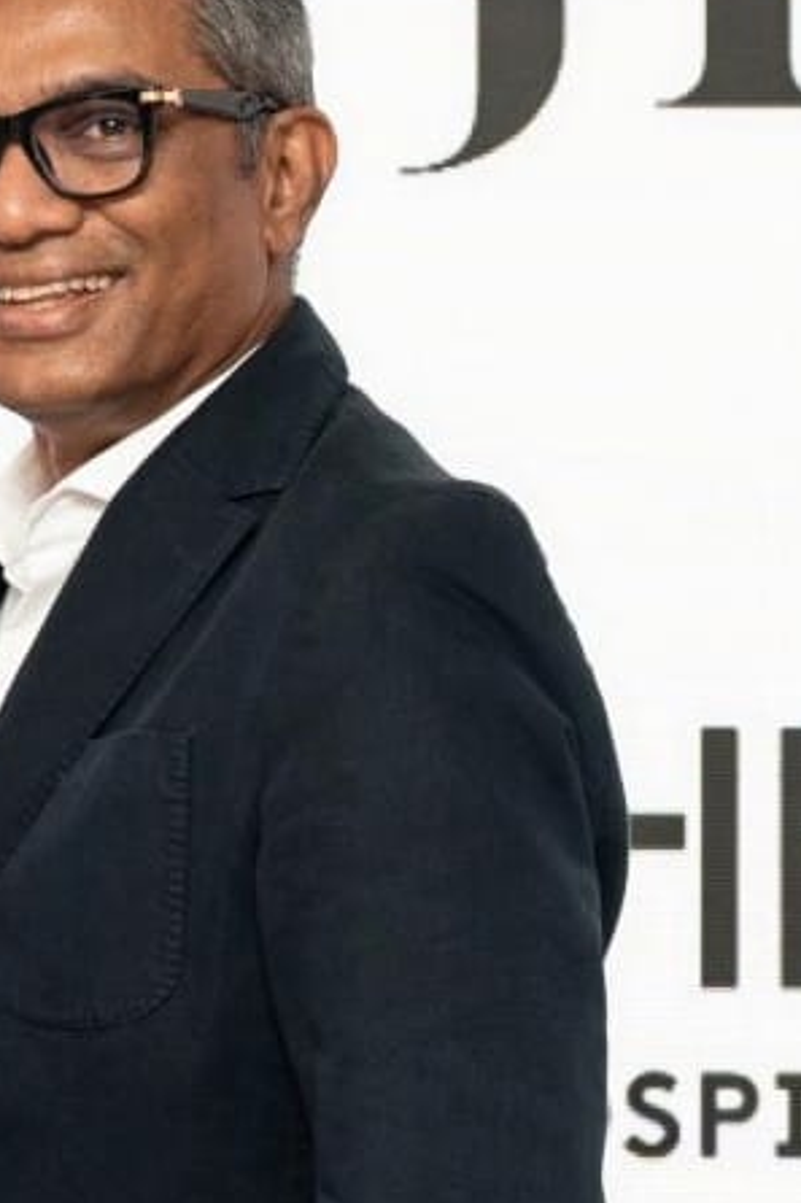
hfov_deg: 10.2
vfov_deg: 16.0
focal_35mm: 128
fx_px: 4275
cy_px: 754
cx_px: -591
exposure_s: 1/125
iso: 800
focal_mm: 38
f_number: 4
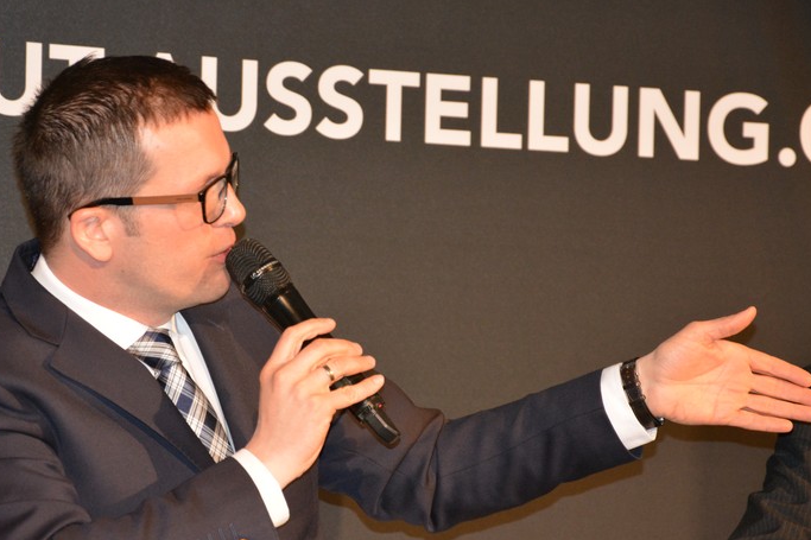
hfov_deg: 11.1
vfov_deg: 7.4
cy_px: 269
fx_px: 4157
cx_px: 348
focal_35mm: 185
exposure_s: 1/60
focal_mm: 105
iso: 2000
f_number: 5.6
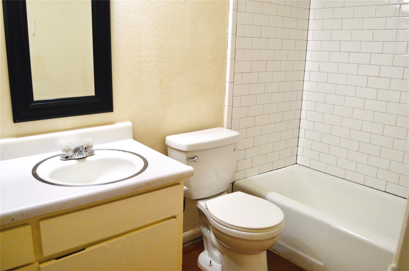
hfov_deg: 67.4
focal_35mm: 27
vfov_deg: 47.8
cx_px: 204
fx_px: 306
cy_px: 136
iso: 800
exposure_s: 1/60
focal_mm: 18
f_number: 4.5
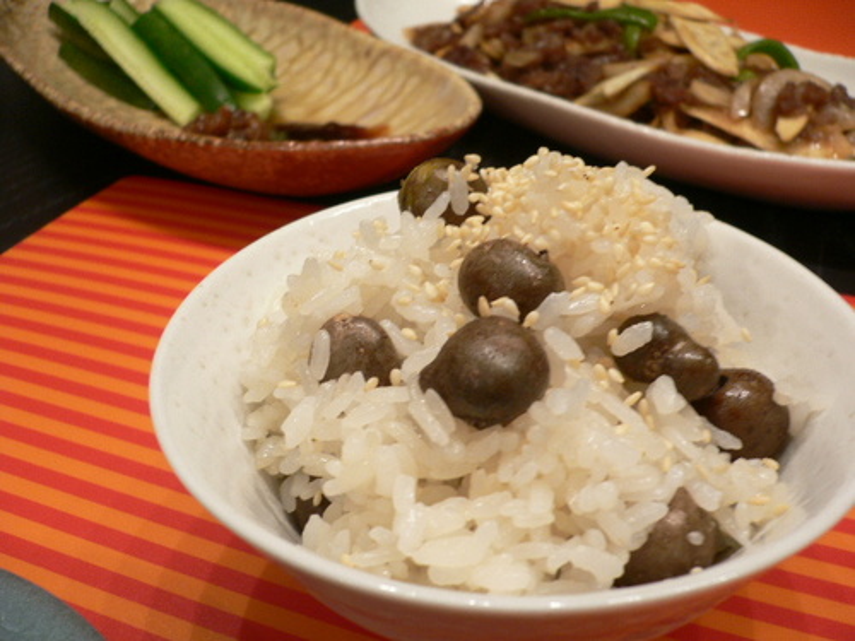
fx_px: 864
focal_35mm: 35
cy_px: 320
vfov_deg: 40.7
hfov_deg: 52.6
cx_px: 428
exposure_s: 1/10
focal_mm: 5.8
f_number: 2.8
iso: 100
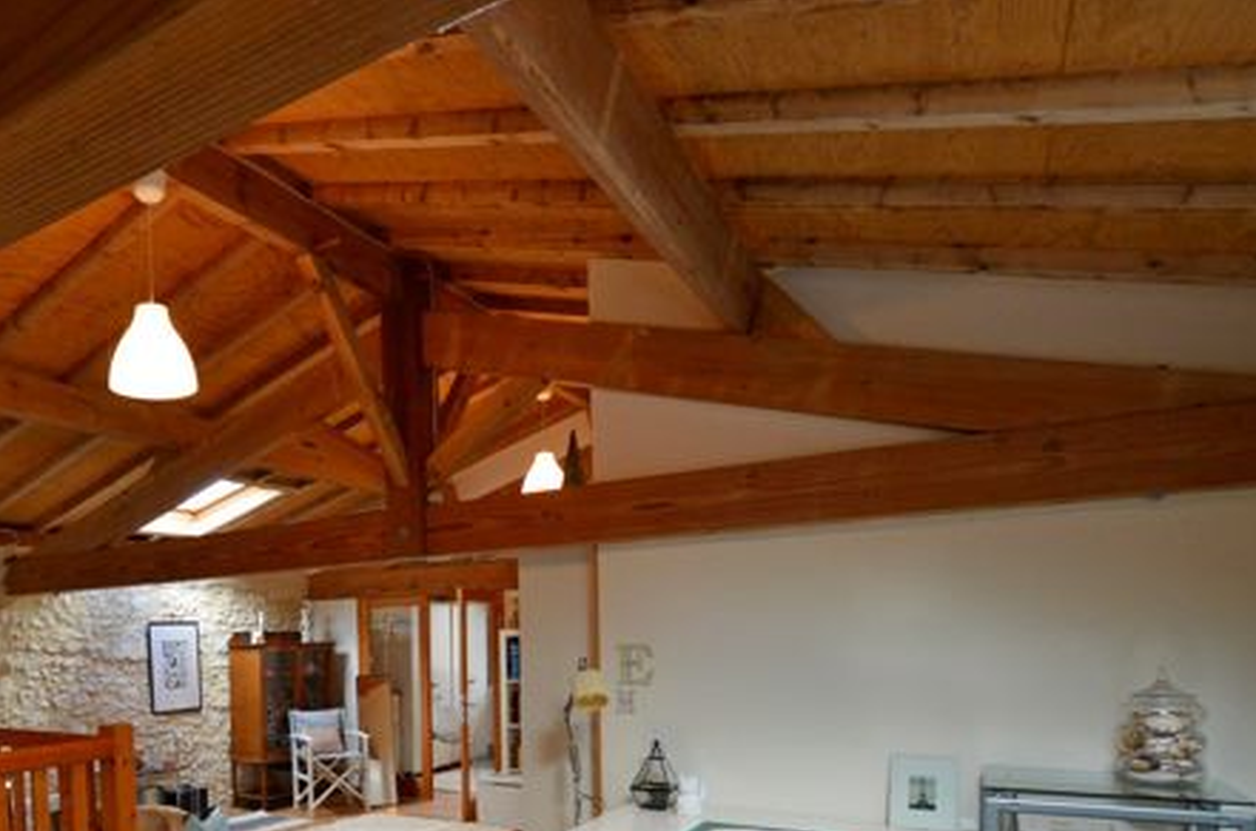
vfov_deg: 49.8
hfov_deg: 70.3
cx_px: 360
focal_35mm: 24
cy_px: 663
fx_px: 836
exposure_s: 1/60
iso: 900
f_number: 3.5
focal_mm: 10
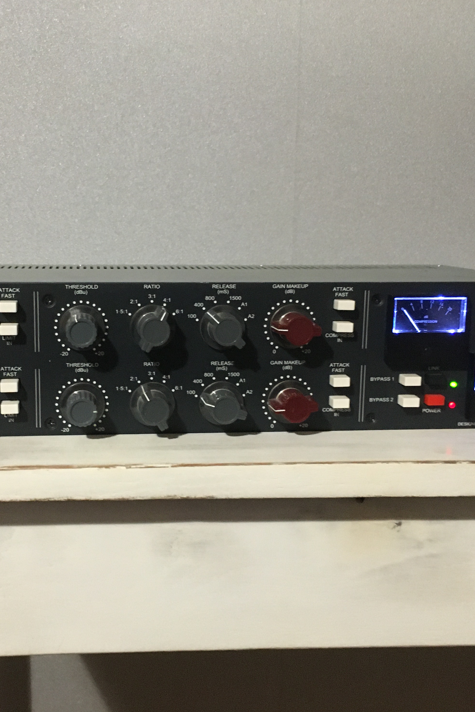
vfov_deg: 47.4
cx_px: 167
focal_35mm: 41
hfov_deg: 32.4
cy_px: 350
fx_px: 811
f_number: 2.2
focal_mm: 4.15
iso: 250
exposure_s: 1/17
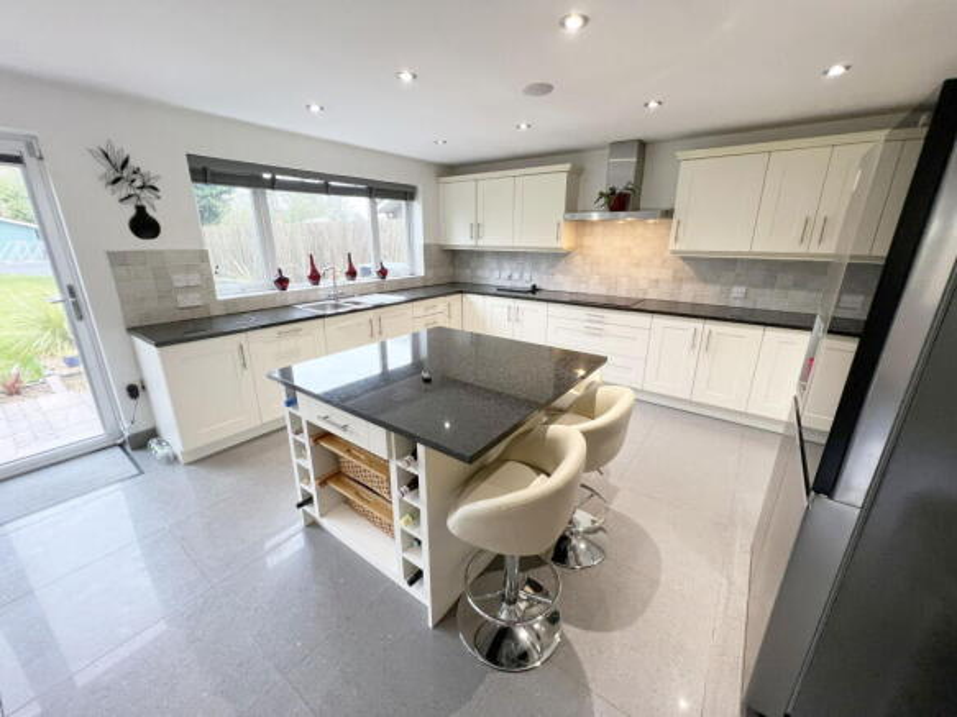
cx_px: 478
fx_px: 359
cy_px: 358
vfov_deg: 89.9
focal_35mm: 13
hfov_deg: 106.2
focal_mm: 1.57
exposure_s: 1/50
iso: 125
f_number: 1.8
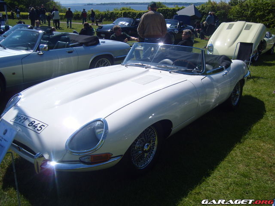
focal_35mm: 35
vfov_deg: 40.7
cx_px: 138
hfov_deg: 52.6
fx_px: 278
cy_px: 103
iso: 80
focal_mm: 7.4
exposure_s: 1/500
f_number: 7.1
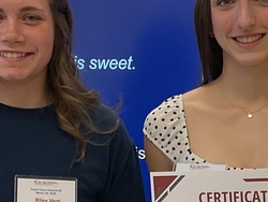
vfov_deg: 12.7
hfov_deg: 16.8
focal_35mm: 116
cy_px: 183
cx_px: 208
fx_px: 899
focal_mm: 3
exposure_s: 1/60
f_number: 1.8
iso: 64
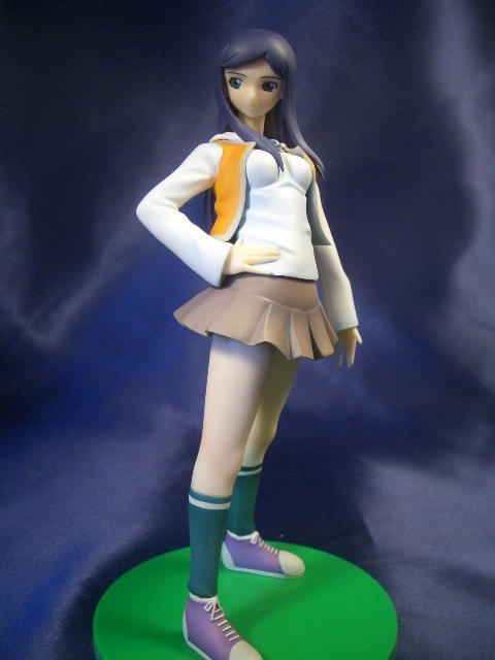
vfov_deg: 52.6
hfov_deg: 40.7
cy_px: 330
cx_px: 248
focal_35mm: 35
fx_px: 667
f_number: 2.6
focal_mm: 5.8
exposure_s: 1/100
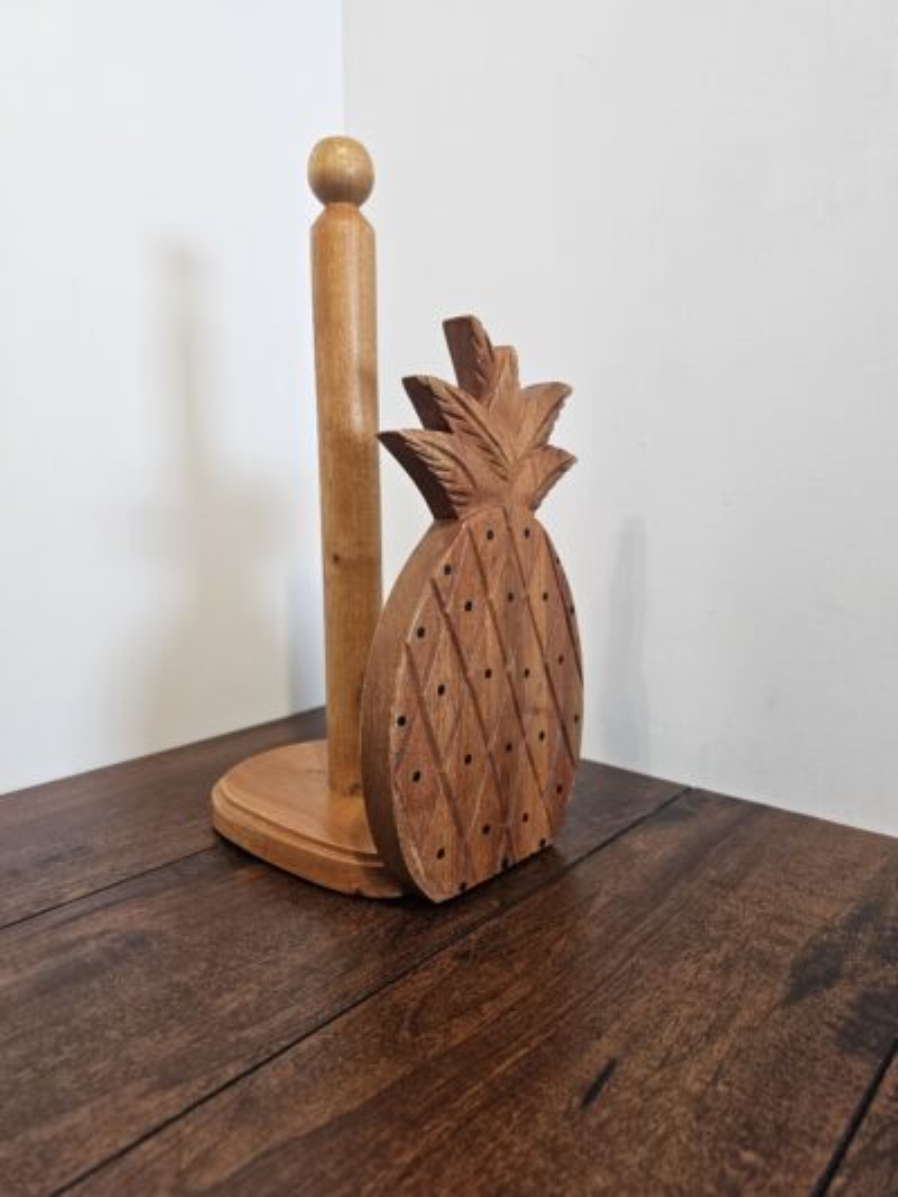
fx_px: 795
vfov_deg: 73.9
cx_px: 449
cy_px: 598
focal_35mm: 23
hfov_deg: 58.9
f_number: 1.7
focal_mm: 6.3
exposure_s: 1/120
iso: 200
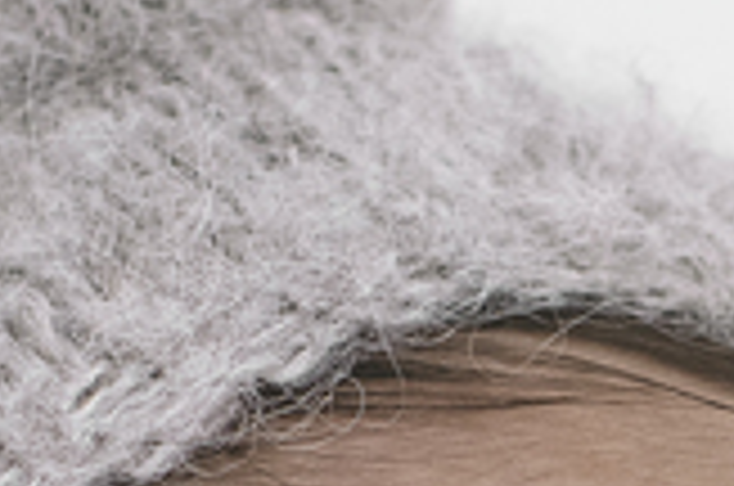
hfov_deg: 5.2
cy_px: 1130
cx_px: 1454
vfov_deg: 3.5
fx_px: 7889
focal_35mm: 388
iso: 500
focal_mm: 35
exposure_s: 1/200
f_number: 3.2
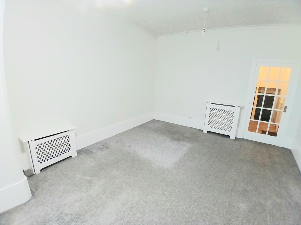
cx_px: 150
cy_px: 112
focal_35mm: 17
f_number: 2.2
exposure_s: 1/25
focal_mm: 1.4
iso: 400
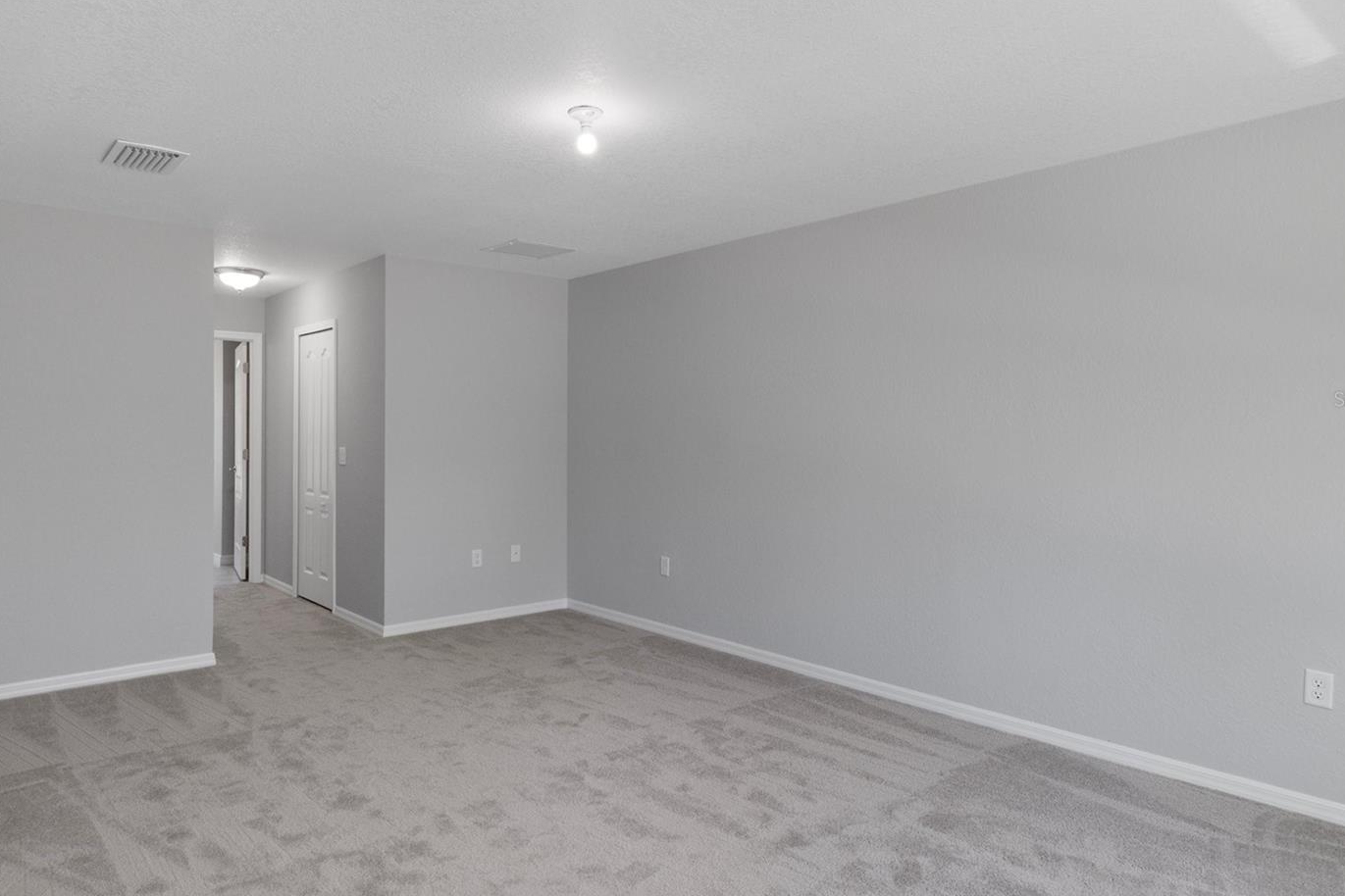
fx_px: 785
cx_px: 637
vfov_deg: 59.3
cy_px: 399
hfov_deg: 81.1
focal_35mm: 21
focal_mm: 12
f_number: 8
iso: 320
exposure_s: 1/10
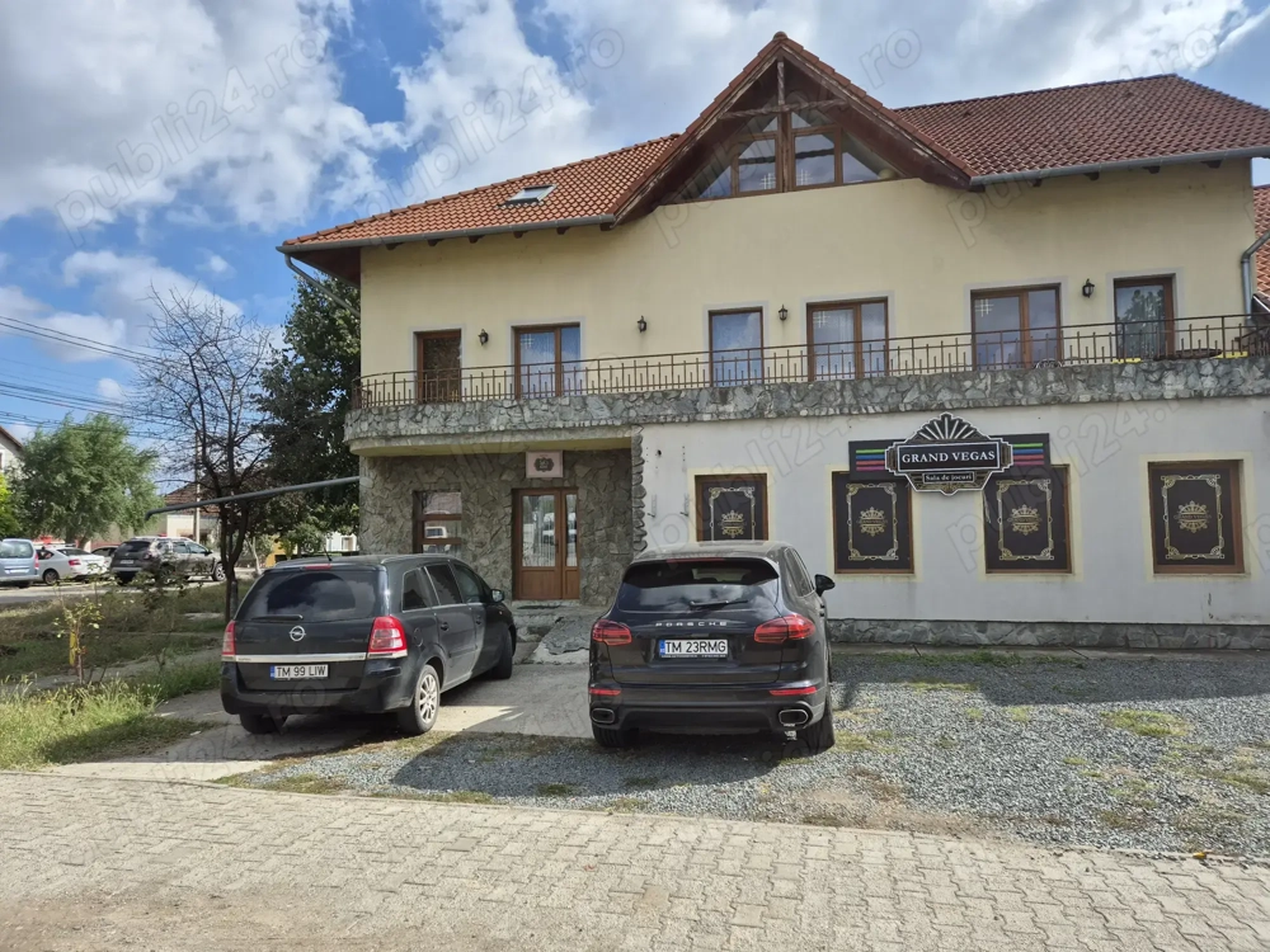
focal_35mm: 23
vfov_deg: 58.9
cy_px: 476
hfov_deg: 73.9
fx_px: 844
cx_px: 635
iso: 25
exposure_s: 1/2168
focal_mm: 5.4
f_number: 1.8
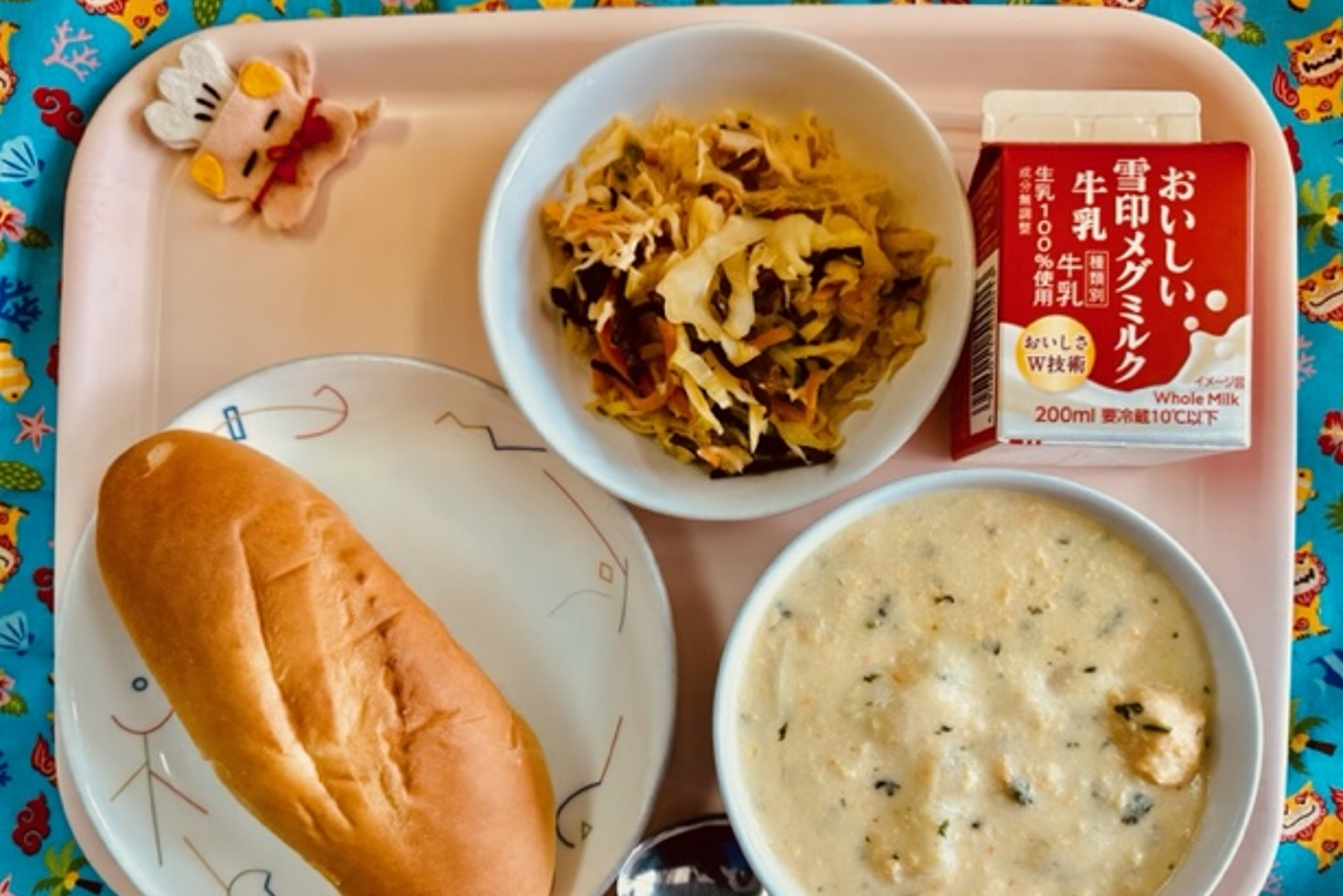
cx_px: 687
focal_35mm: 26
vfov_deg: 49.5
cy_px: 509
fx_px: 970
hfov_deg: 69.4
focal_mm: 6.86
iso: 64
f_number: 1.78
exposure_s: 1/100
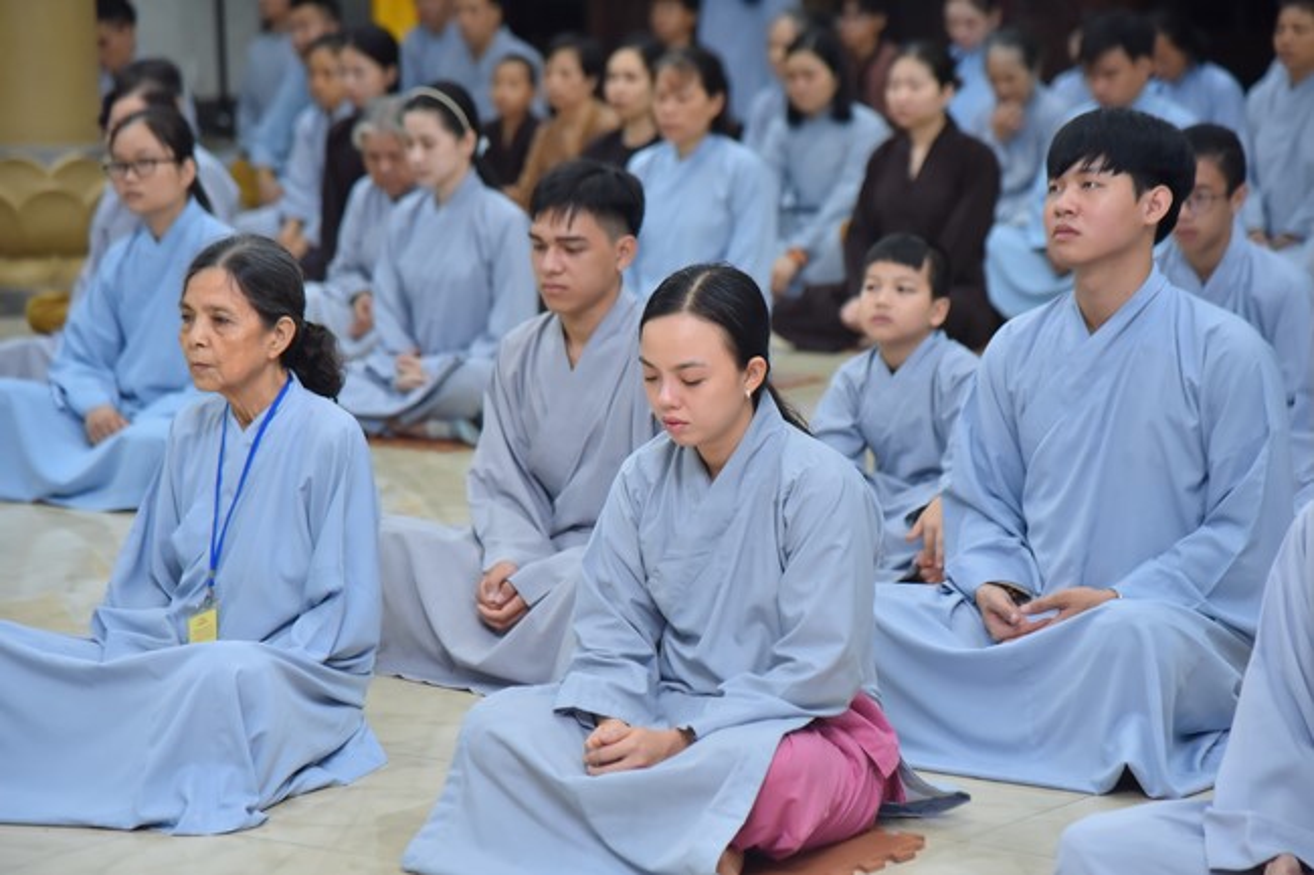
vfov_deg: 11.4
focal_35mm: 120
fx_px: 4379
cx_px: 657
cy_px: 438
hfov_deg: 17.1
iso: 1250
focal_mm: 120
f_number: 4.5
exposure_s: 1/125
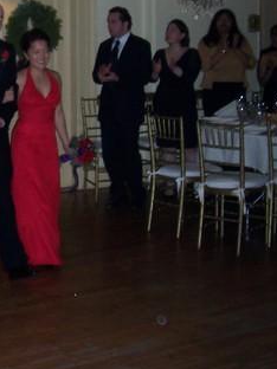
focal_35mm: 76
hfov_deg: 18.9
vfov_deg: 25.2
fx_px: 811
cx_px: -1
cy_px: 72
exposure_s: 1/60
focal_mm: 5.6
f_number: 2.8
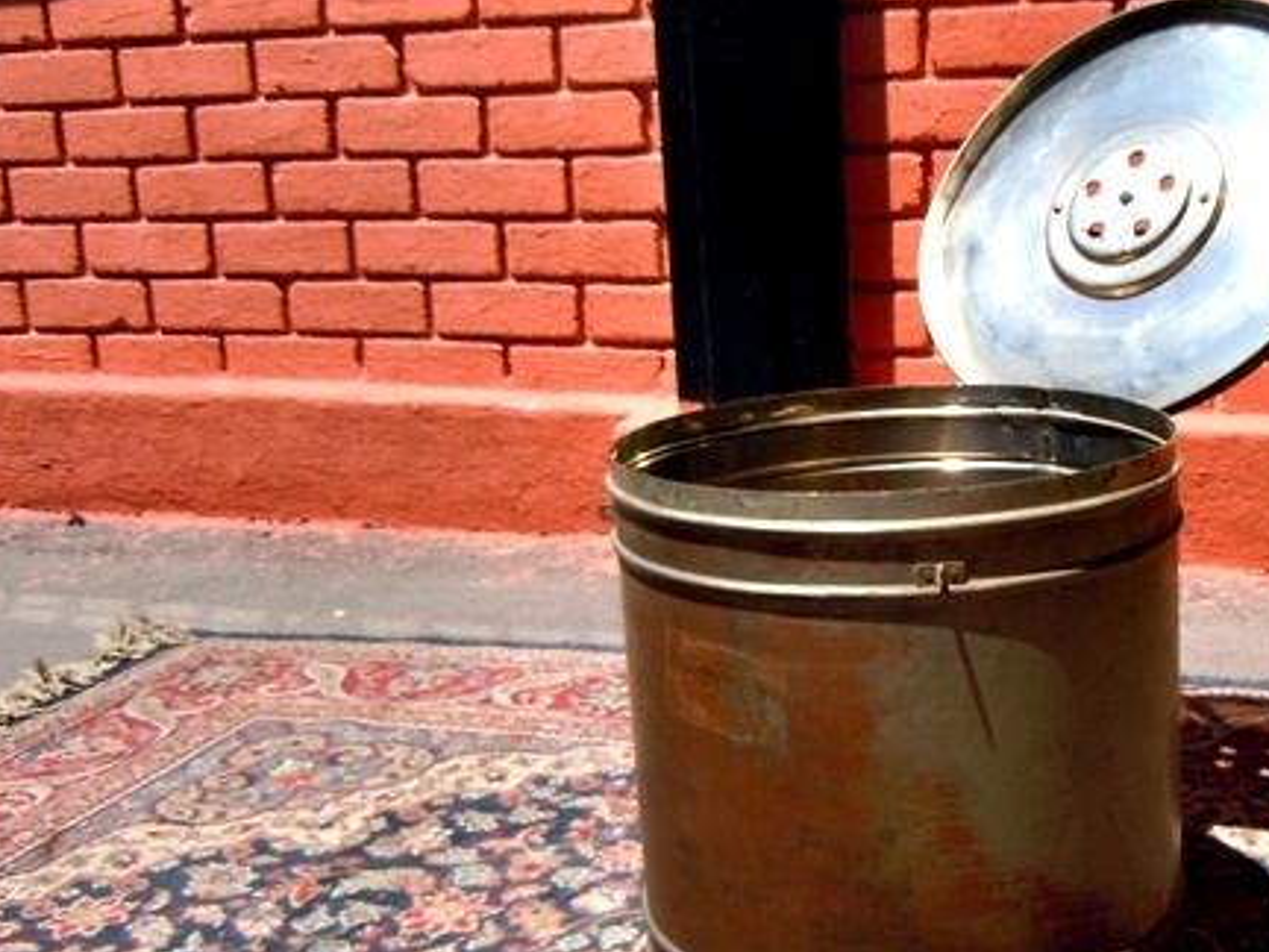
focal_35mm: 46
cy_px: 533
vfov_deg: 31.5
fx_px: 1686
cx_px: 918
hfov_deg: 40.3
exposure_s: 1/800
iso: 100
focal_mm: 5.4
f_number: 3.5
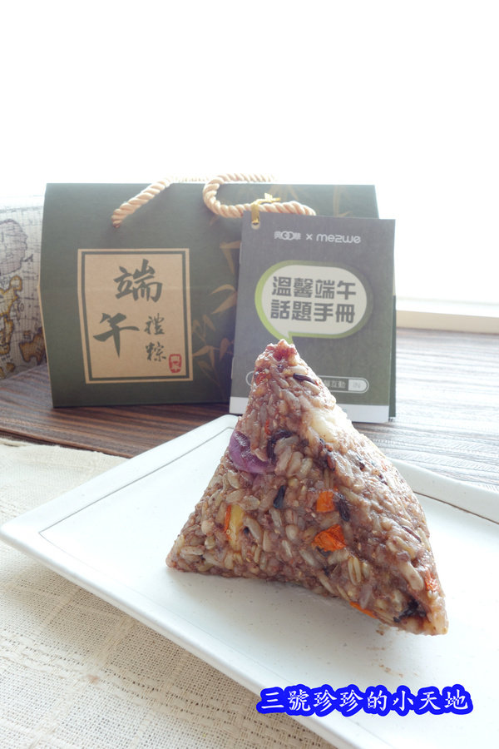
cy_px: 374
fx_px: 582
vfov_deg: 65.5
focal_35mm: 28
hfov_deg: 46.4
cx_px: 250
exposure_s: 1/5
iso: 125
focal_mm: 10.4
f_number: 8
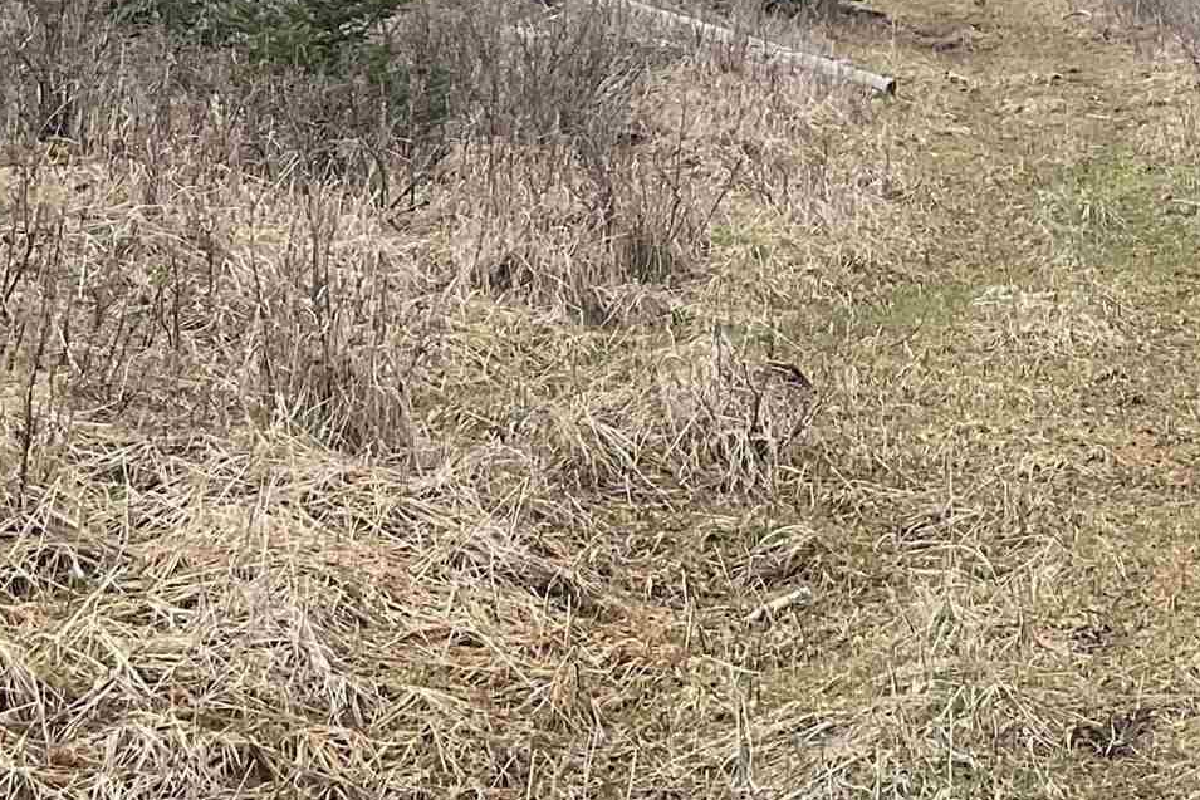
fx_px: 3234
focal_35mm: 97
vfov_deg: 13.9
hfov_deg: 20.6
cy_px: 24
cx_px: 1073
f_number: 1.8
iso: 16
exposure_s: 1/978
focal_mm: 3
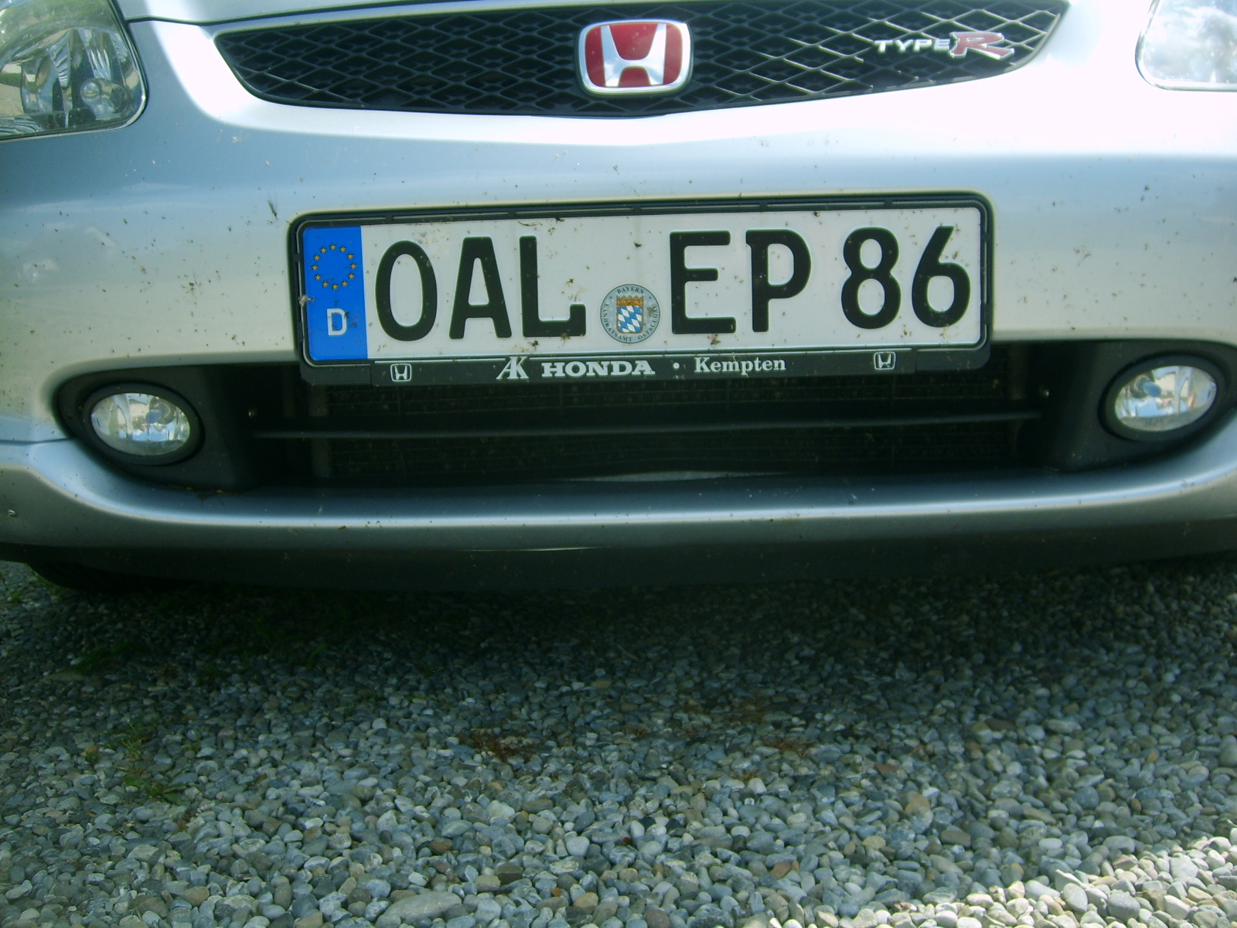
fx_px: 1251
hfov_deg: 52.6
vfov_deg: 40.7
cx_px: 618
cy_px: 464
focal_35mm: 35
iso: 50
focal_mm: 5.8
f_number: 2.8
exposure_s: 1/500
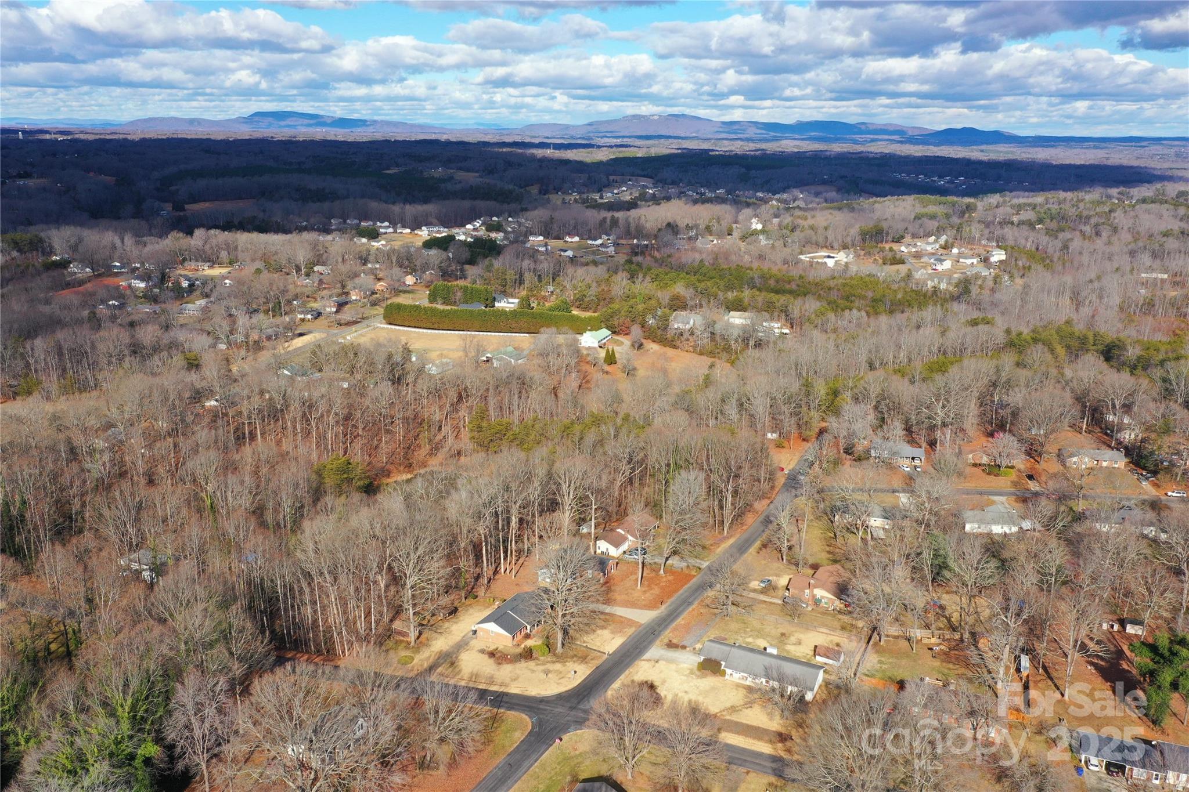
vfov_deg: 46.4
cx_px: 594
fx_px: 925
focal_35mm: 28
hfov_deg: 65.5
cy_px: 396
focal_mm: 10.26
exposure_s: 1/400
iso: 100
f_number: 5.6
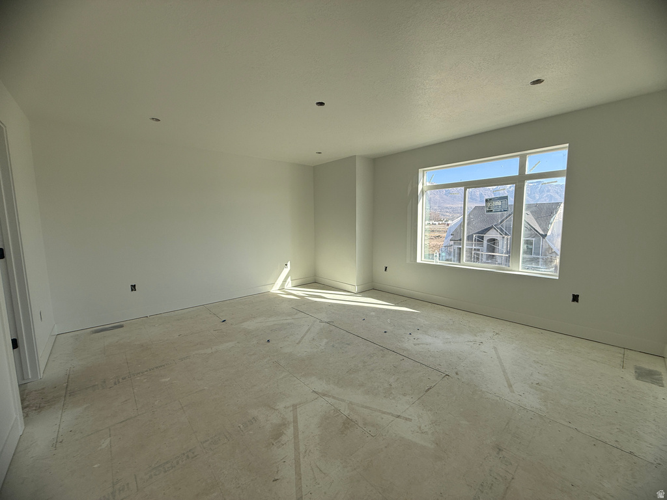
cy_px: 250
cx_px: 334
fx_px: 270
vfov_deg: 85.7
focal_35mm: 14
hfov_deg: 102.1
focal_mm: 2.22
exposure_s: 1/403
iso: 50
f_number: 2.2
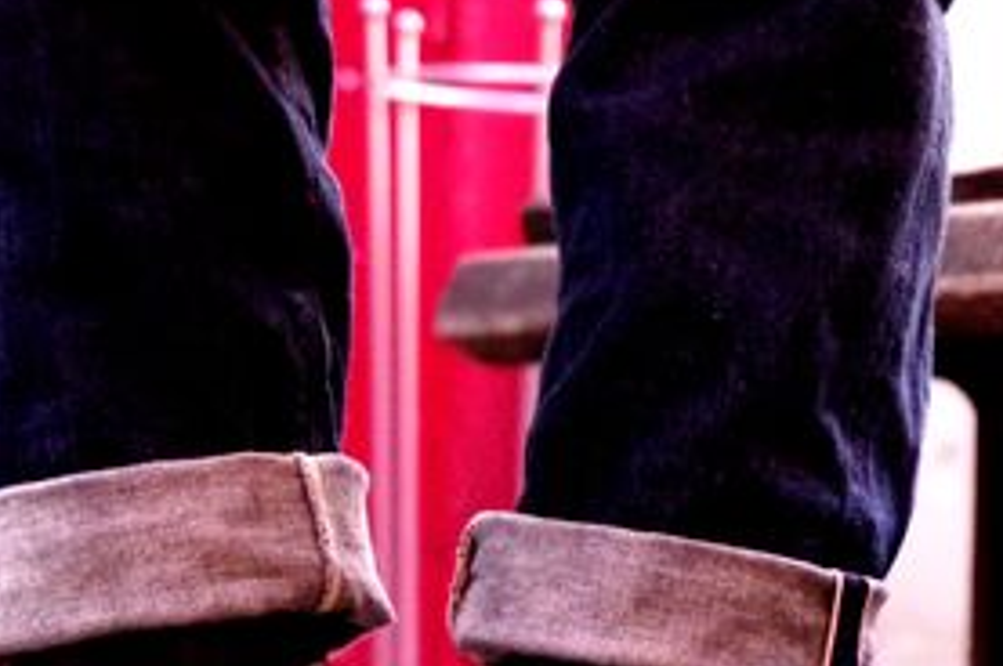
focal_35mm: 437
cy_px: 577
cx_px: 789
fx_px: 12161
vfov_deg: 3.1
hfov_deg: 4.7
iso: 10000
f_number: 5.6
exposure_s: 1/320
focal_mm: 135
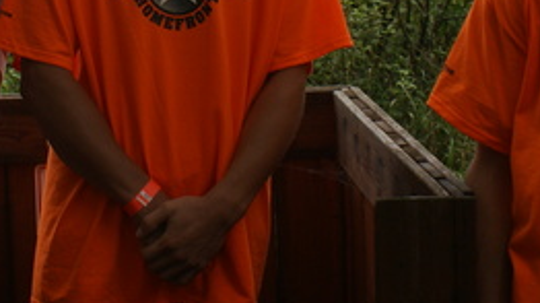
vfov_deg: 9.7
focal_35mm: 121
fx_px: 1731
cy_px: -142
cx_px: 103
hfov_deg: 17.6
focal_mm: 28
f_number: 7.1
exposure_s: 1/60
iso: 100
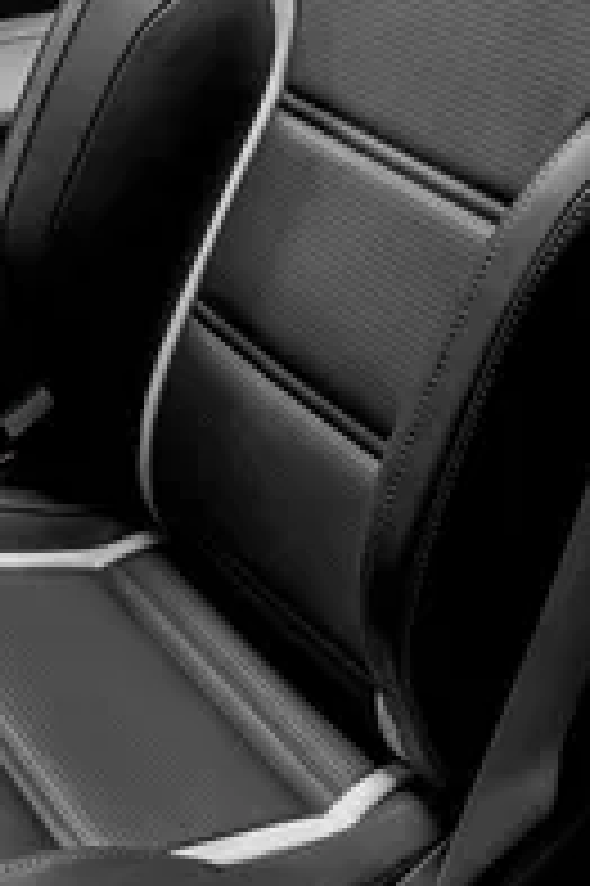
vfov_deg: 26.8
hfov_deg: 18.2
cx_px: 108
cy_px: 166
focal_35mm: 74
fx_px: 1822
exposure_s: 1/250
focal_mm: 27
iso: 200
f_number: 11
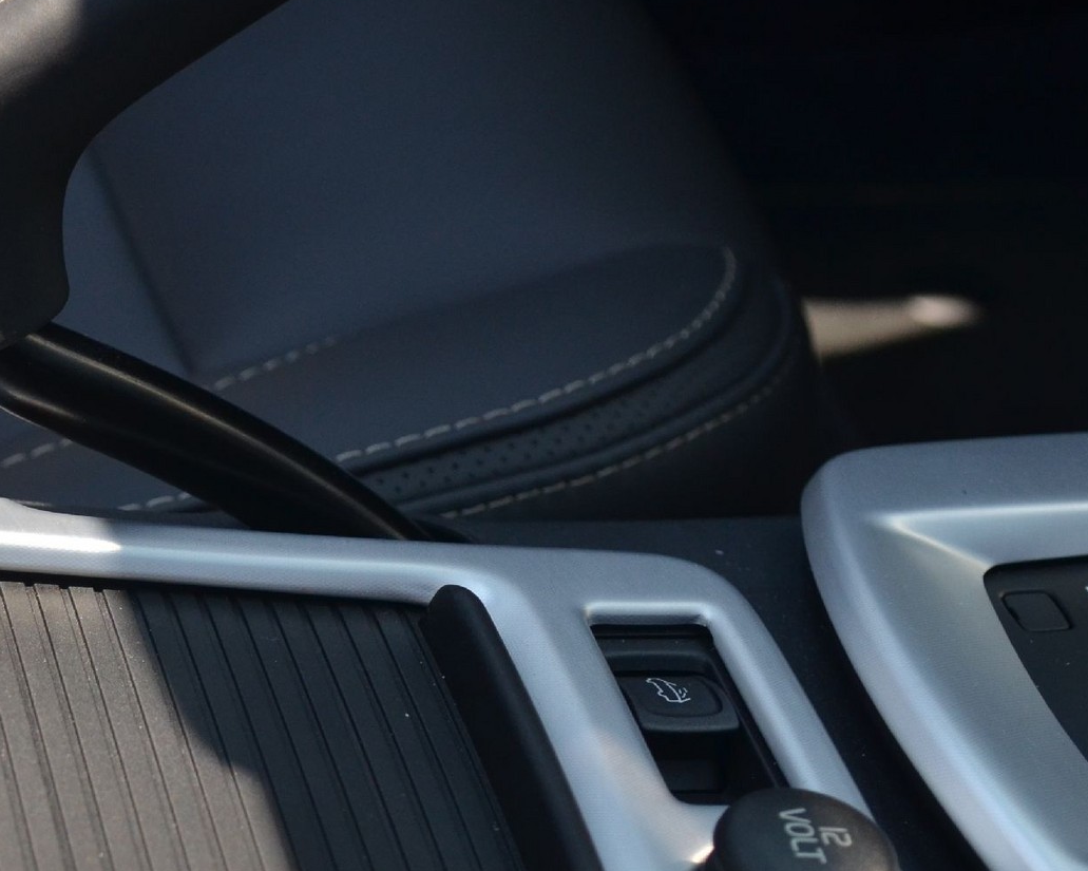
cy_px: 599
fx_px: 3510
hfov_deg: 17.2
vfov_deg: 14.1
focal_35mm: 109
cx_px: 0
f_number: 4
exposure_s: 1/1000
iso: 560
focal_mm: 32
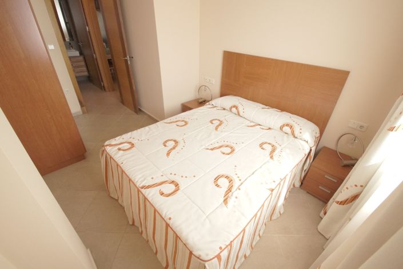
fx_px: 168
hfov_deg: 100.4
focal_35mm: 15
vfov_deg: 77.3
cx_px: 202
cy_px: 134
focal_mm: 10
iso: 2500
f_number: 9
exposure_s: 1/60
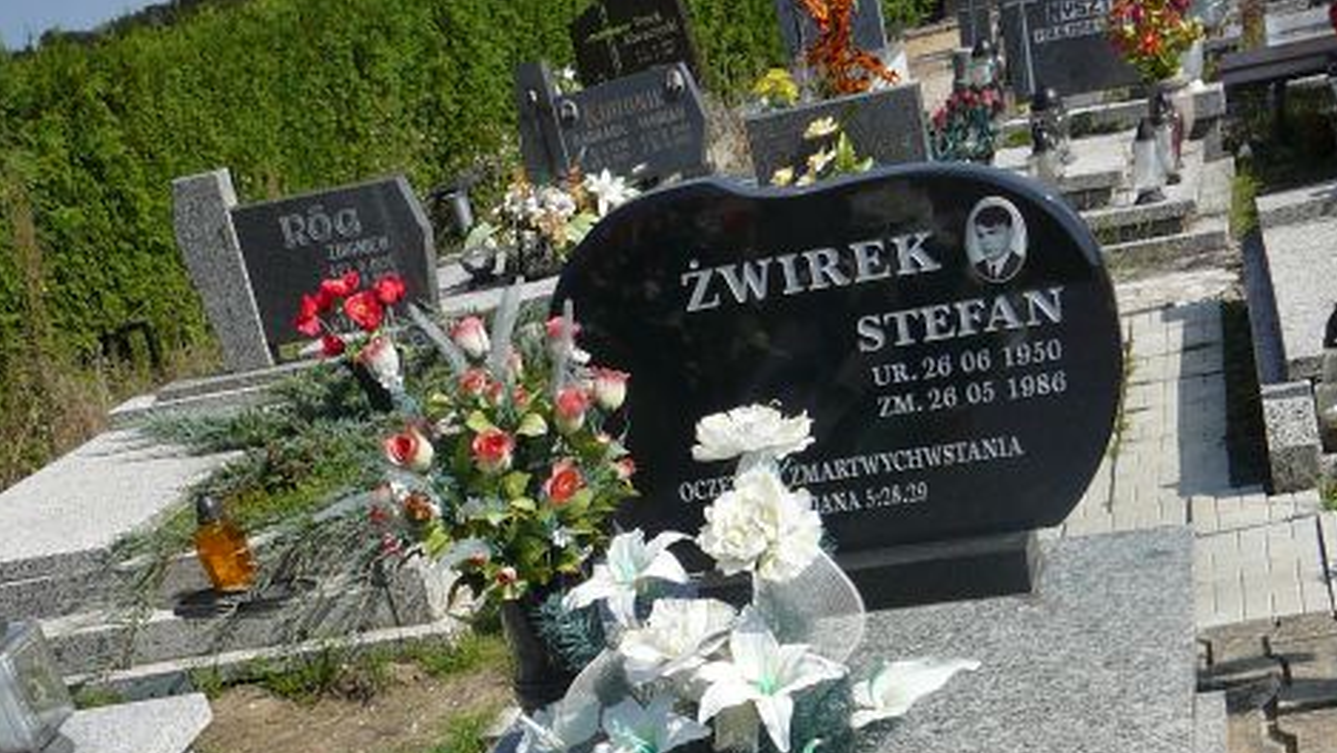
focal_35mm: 52
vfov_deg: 21.5
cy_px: 884
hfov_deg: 39.9
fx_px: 1844
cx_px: 678
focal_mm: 5.2
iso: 80
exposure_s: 1/500
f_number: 5
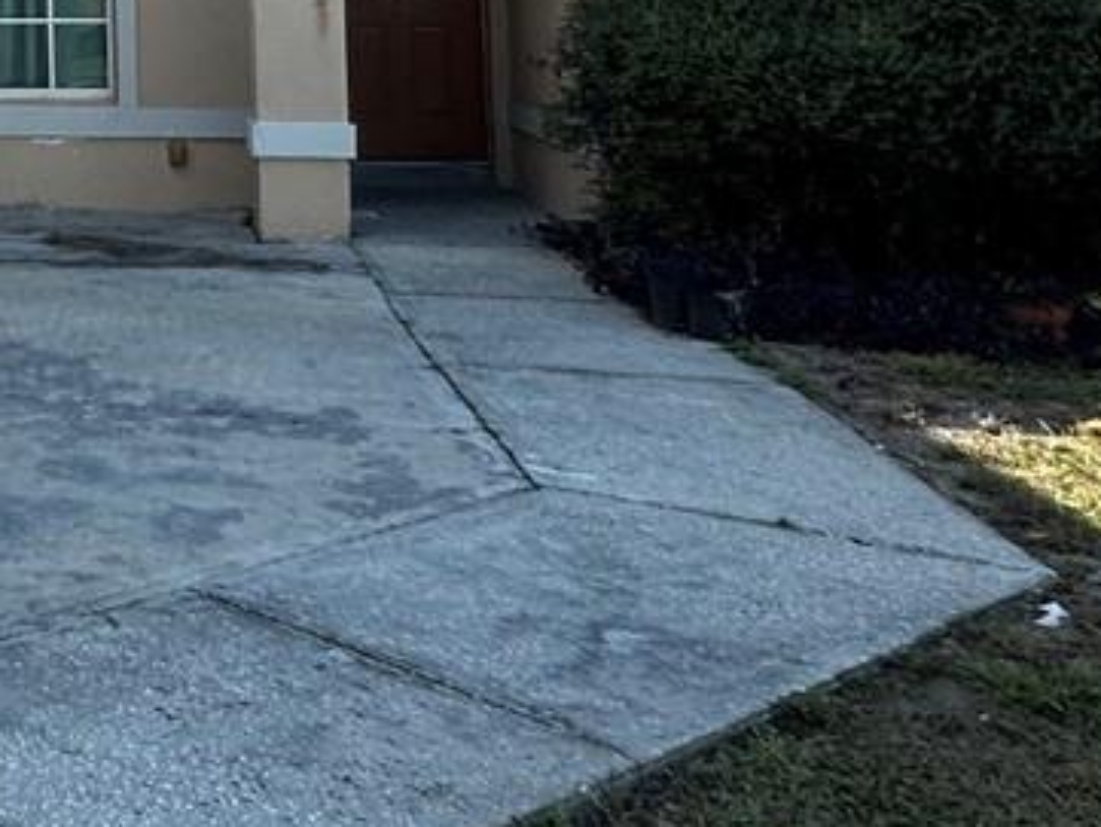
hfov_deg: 26.6
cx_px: -317
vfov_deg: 21.7
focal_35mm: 62
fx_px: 1973
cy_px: -192
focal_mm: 2.22
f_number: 2.2
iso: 50
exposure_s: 1/955
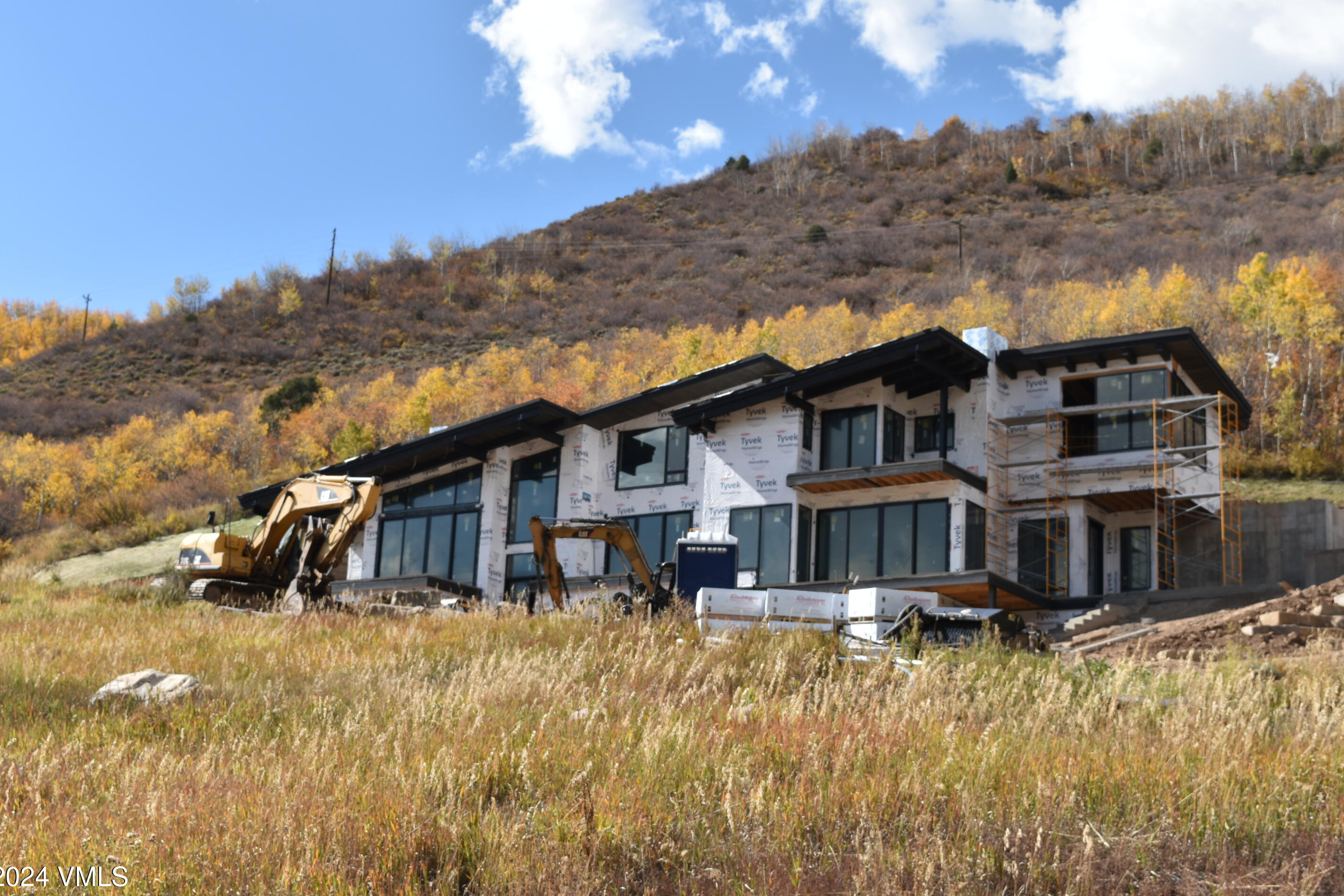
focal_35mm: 56
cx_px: 679
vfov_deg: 24.4
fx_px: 2073
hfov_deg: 35.9
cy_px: 446
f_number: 8
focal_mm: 35
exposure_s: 1/250
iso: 100
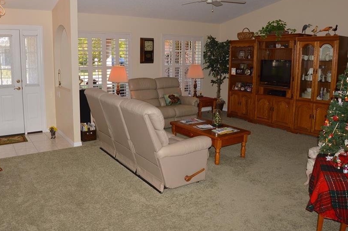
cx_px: 136
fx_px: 276
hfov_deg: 63.7
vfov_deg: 45.1
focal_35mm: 29
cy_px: 93
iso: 200
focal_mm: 15
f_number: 6.3
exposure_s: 1/100
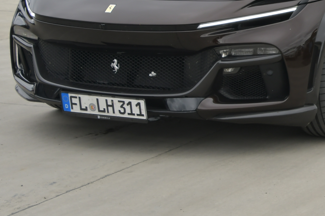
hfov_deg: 16.5
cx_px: 433
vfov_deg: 11.5
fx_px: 1056
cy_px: -39
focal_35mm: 117
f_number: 9
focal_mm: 28
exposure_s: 1/160
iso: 100
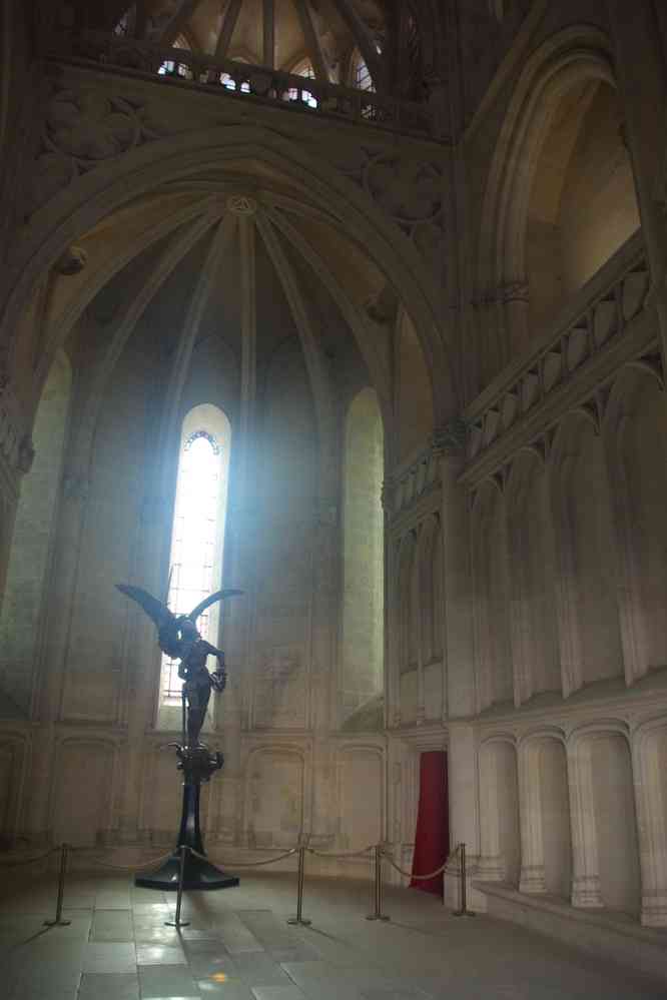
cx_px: 334
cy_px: 500
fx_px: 750
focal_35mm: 27
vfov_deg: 67.4
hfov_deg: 47.9
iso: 1600
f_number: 5.6
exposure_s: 1/40
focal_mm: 18
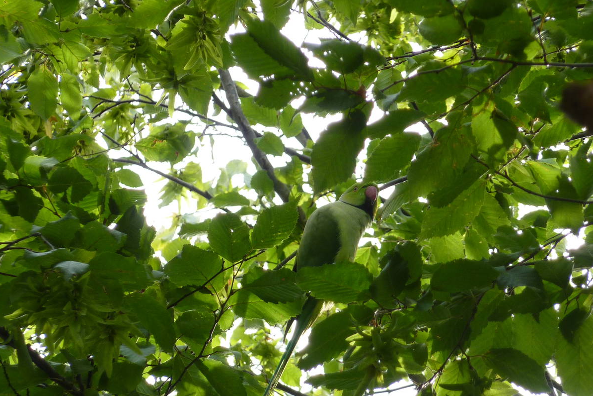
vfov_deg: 3.3
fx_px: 6885
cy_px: 205
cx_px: 312
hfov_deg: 4.9
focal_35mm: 418
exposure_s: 1/125
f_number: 4.9
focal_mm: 49.2
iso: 125
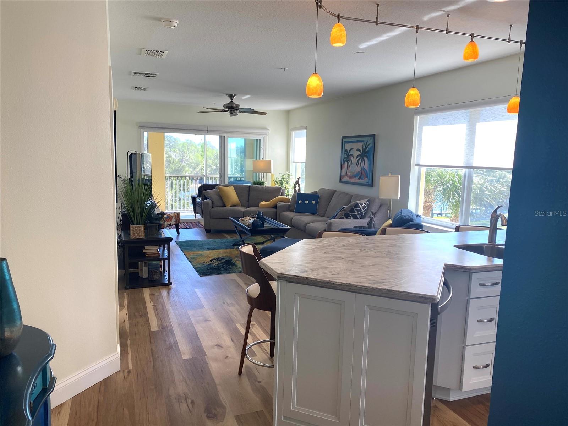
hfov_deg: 67.3
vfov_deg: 53.1
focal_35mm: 26
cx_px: 284
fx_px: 427
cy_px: 213
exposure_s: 1/163
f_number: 1.8
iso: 32
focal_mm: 4.25
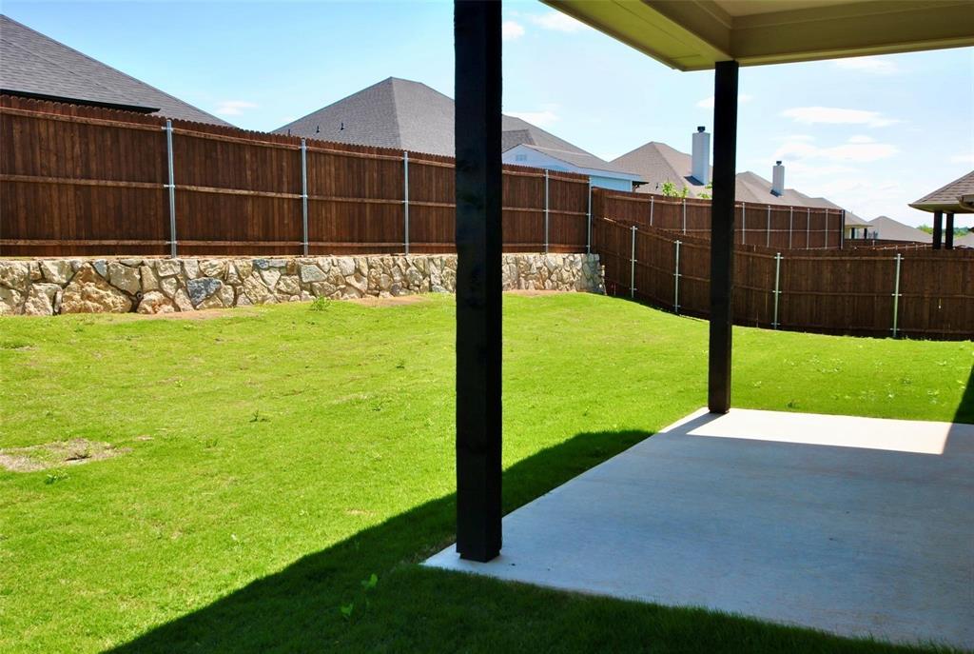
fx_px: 976
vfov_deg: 37.0
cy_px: 327
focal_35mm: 36
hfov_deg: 53.0
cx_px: 487
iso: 100
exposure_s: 1/200
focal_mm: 24
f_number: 7.1
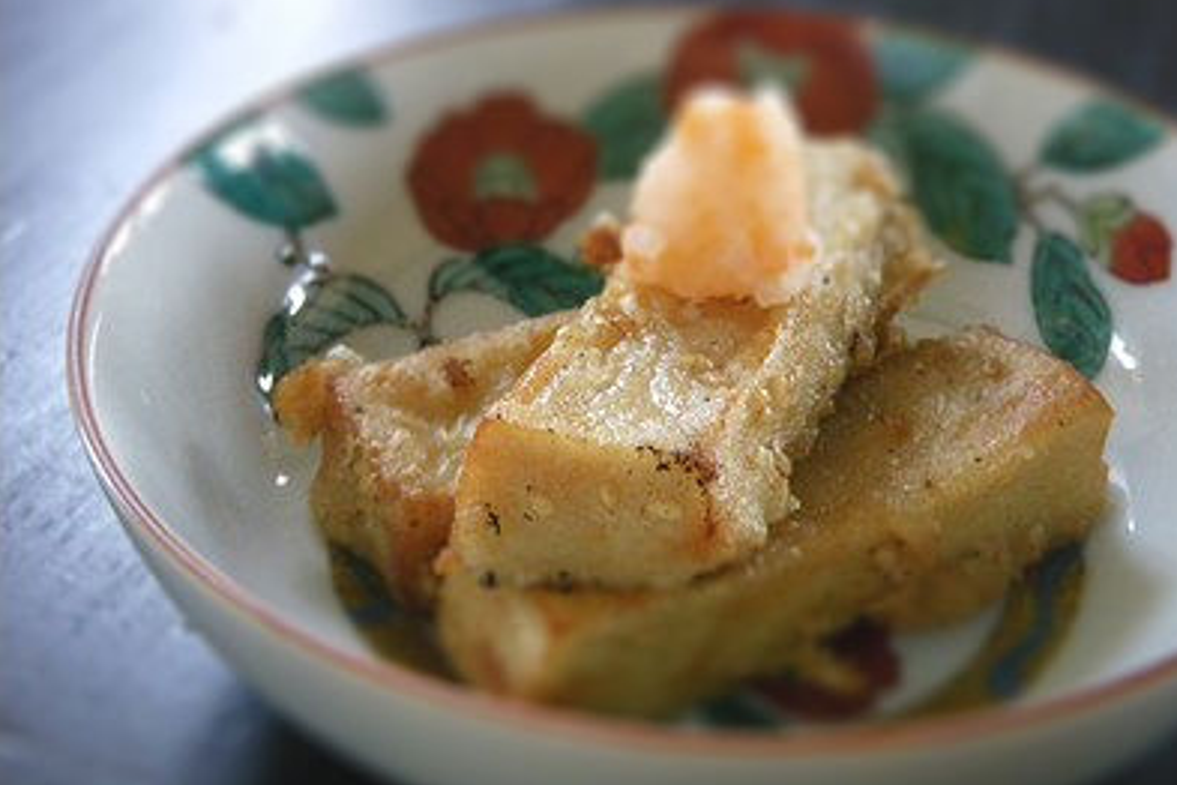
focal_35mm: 54
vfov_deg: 25.1
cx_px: 596
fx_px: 1765
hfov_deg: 36.9
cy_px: 378
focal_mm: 9.1
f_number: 4.4
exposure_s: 1/40
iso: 800
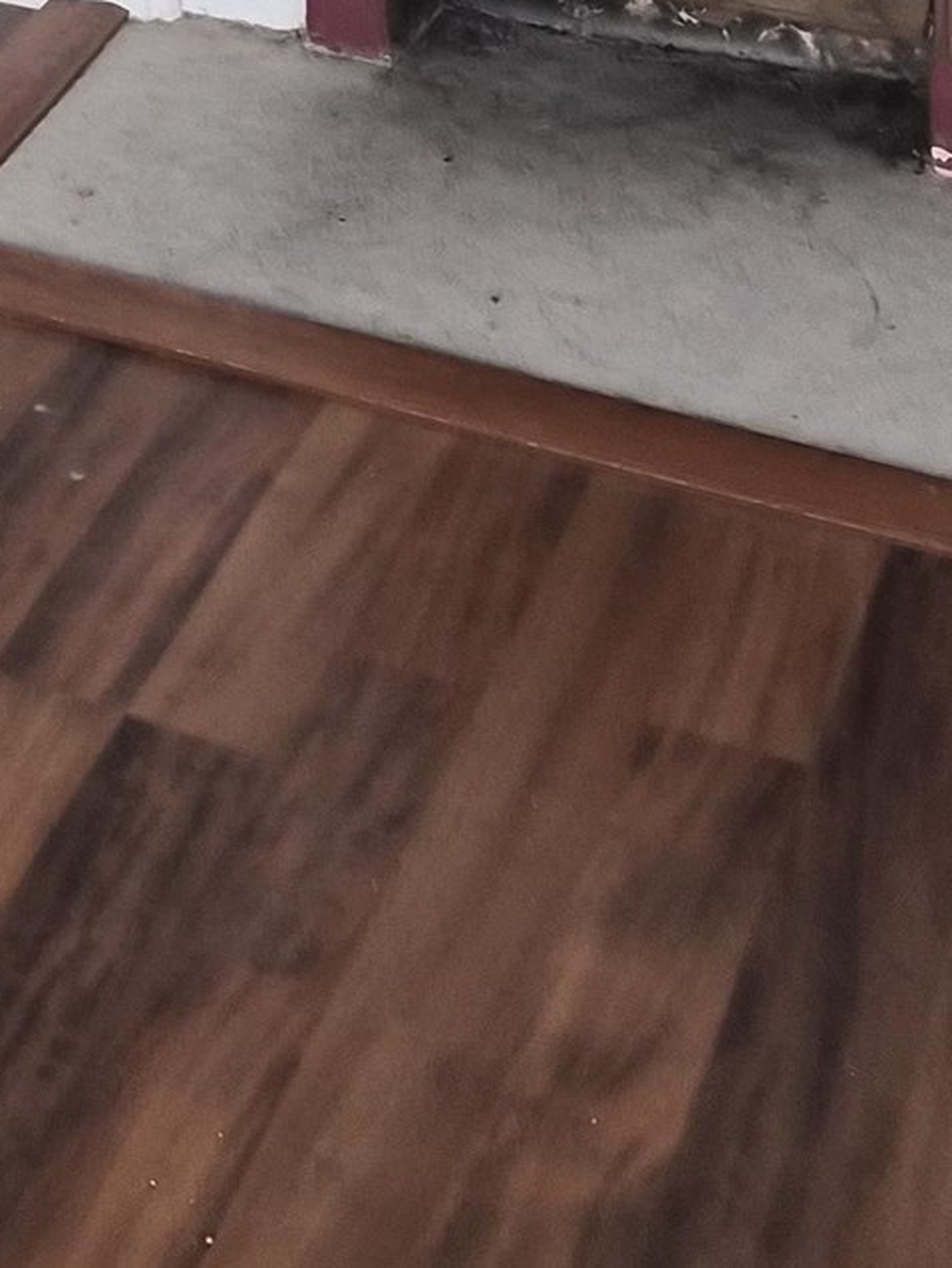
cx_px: -284
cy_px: -541
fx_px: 3041
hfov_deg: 16.8
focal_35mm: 83
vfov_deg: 20.7
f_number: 1.8
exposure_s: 1/120
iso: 200
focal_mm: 5.4
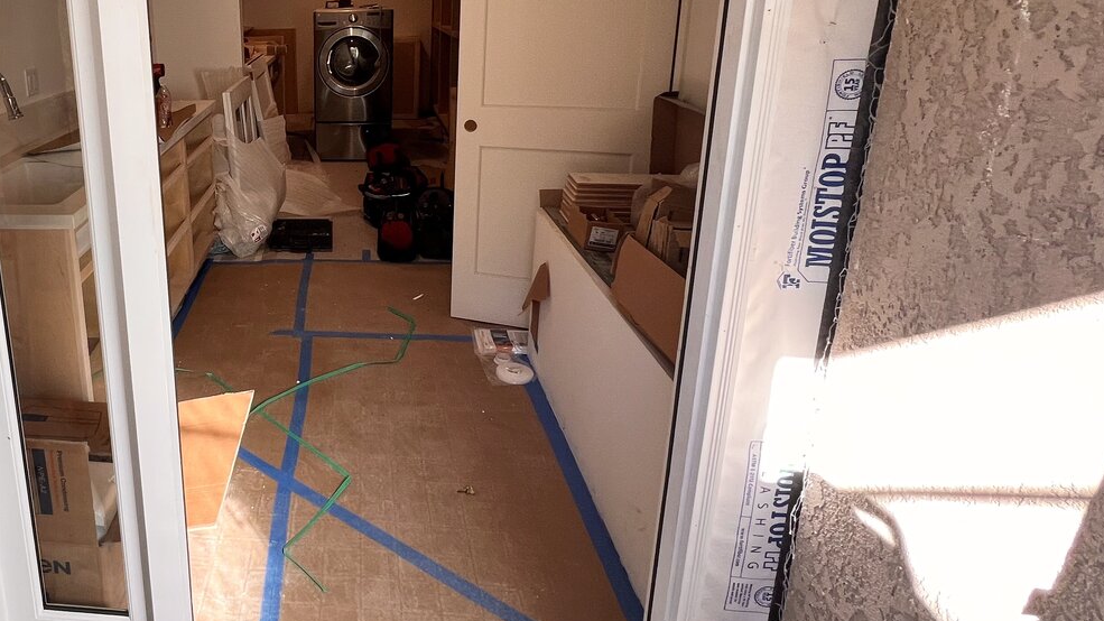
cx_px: 268
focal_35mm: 23
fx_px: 673
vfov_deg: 48.2
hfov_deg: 72.9
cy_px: 179
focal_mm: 1.57
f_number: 1.8
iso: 64
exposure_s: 1/99
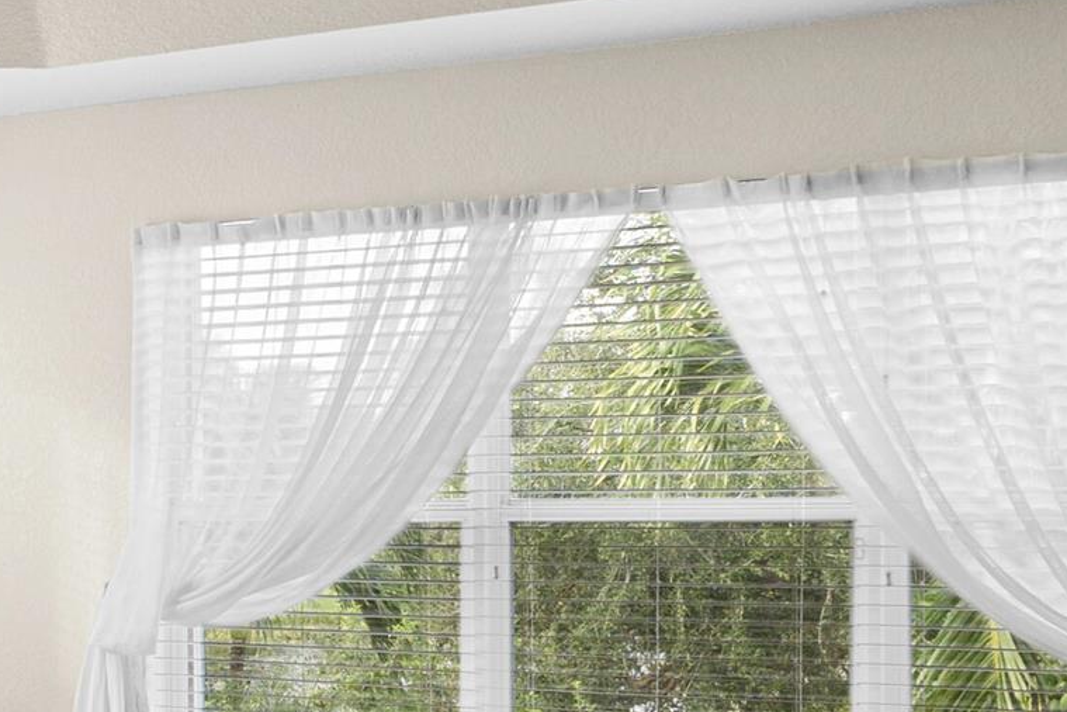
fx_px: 2401
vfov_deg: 16.8
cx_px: -132
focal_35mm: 81
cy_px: 457
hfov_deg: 23.4
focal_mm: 20
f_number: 8
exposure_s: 1/5
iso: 100
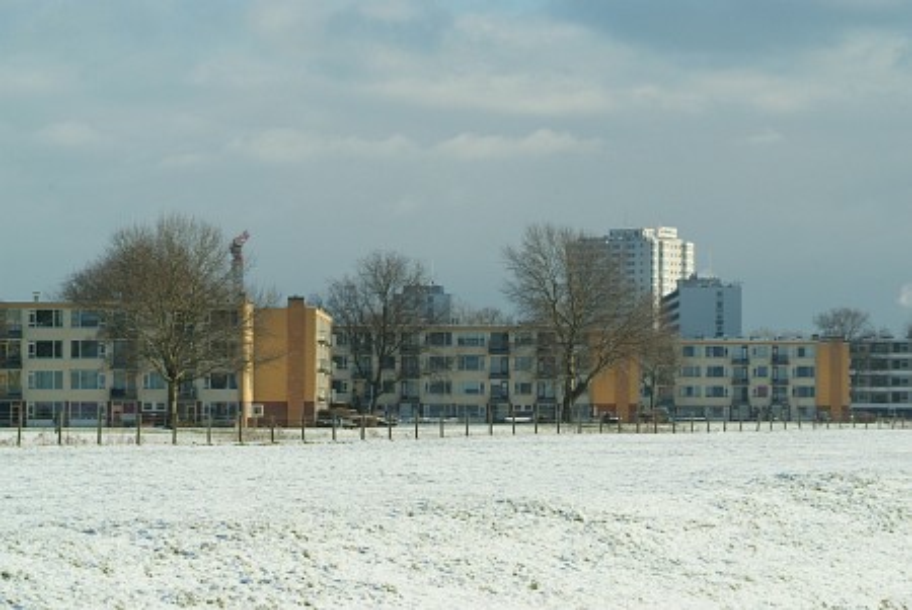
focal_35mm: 128
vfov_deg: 10.7
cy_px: 305
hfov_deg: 16.0
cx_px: 456
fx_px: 3246
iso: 400
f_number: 6.7
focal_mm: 85
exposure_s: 1/1500
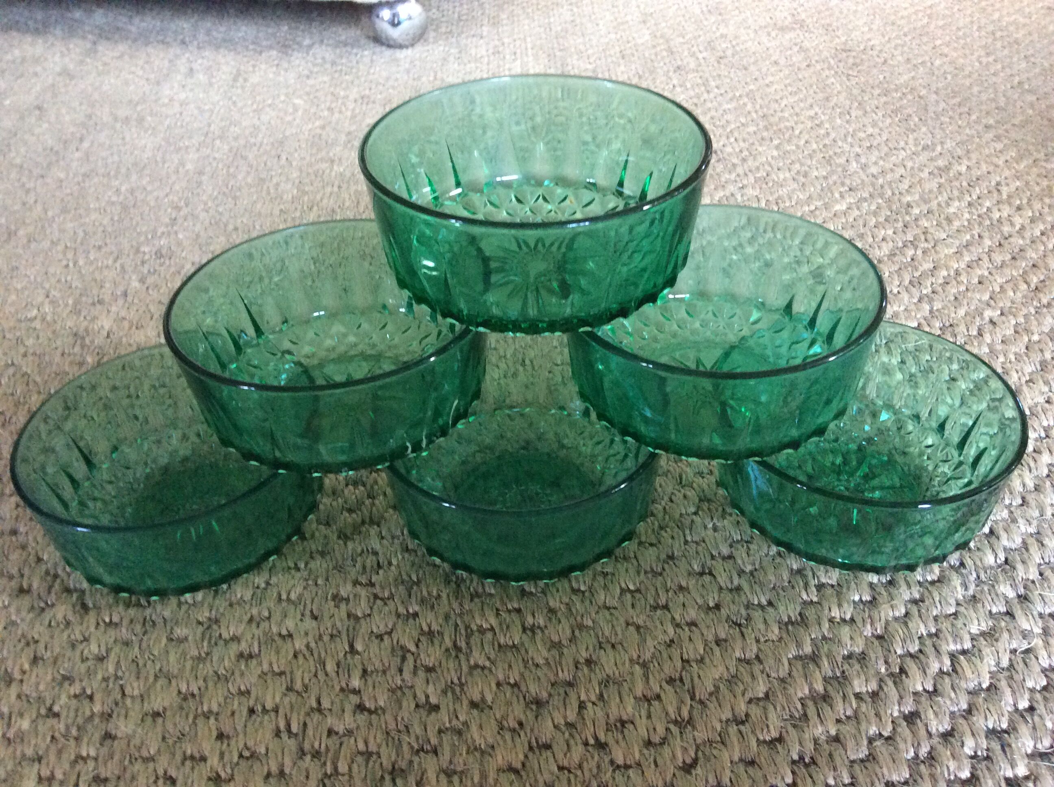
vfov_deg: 44.1
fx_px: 973
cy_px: 394
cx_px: 527
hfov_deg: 56.9
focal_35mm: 32
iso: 250
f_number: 2.4
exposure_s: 1/17
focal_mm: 3.3
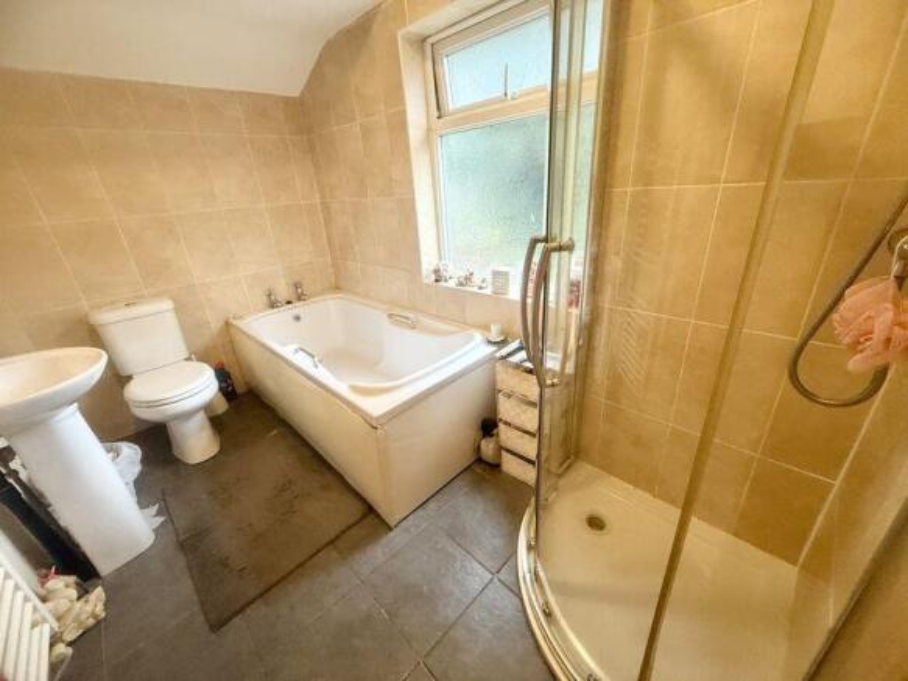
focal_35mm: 14
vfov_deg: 85.7
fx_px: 367
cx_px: 454
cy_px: 340
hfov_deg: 102.1
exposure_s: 1/61
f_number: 2.2
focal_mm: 2.22
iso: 320
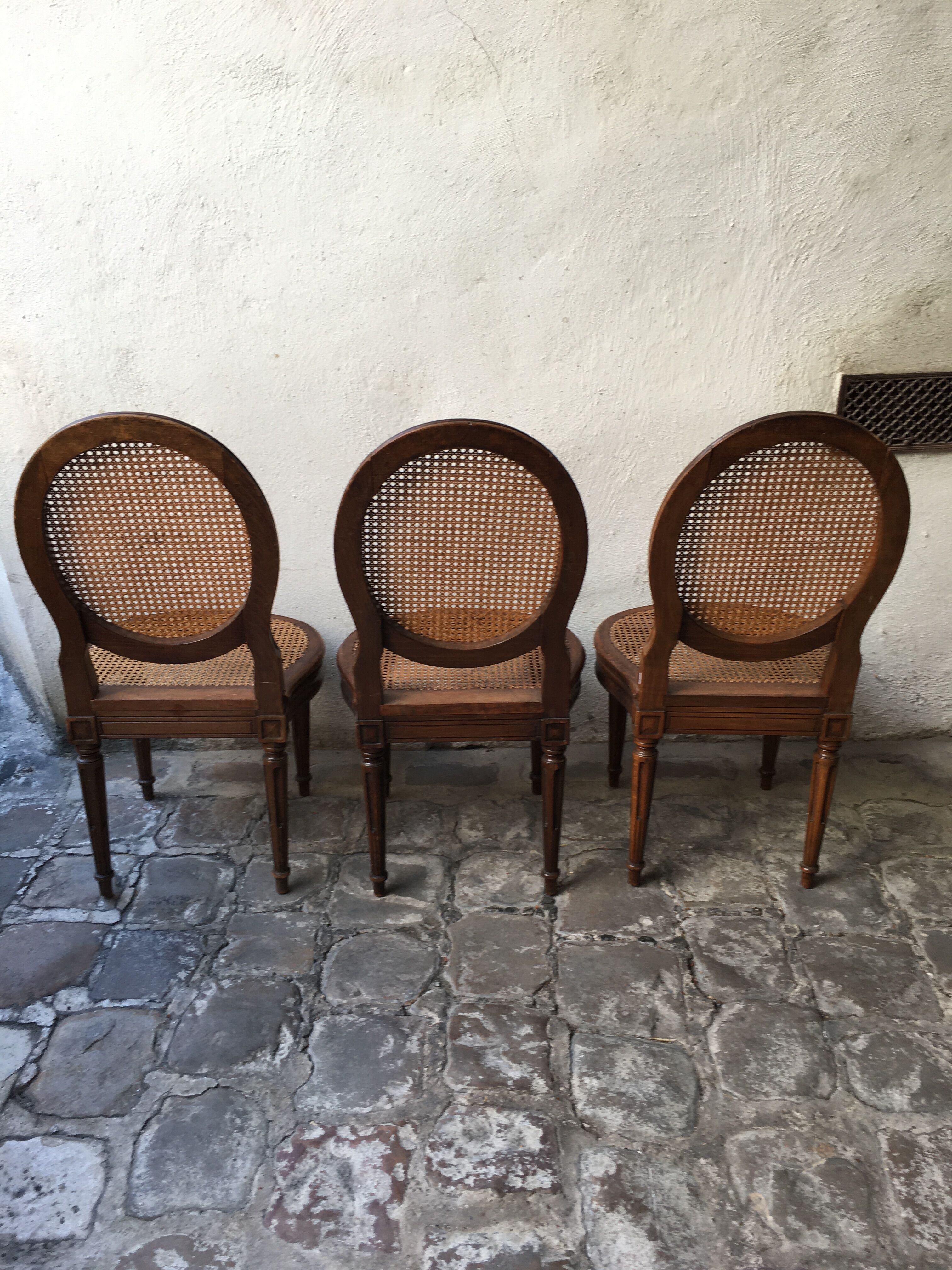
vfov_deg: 61.7
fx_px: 1063
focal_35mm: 29
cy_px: 635
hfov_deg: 48.2
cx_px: 476
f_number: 2.2
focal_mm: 4.15
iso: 25
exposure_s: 1/50
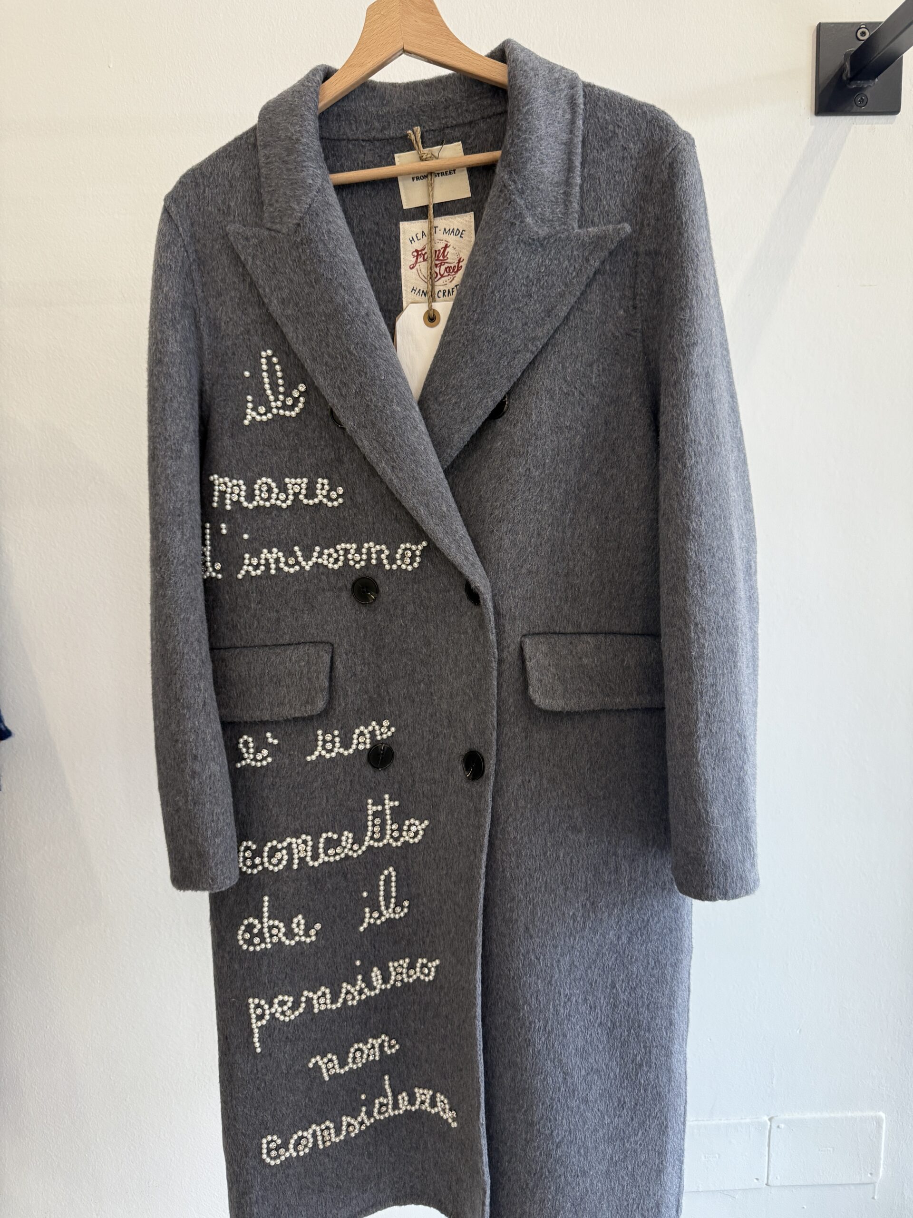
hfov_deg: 56.8
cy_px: 609
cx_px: 456
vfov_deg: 71.6
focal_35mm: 24
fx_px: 844
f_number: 1.78
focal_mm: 6.76
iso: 160
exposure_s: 1/100
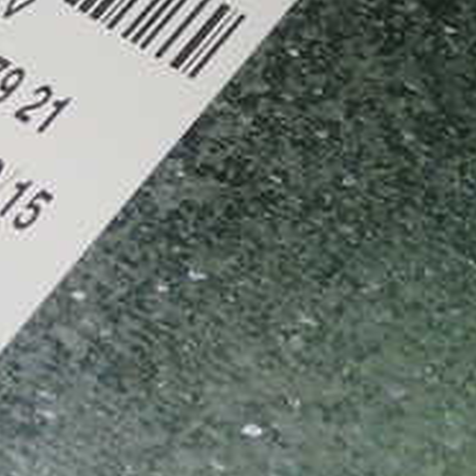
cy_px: 59
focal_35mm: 117
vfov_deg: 14.8
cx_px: -77
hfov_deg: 14.5
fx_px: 1820
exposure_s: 1/80
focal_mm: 7.31
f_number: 2.8
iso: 200
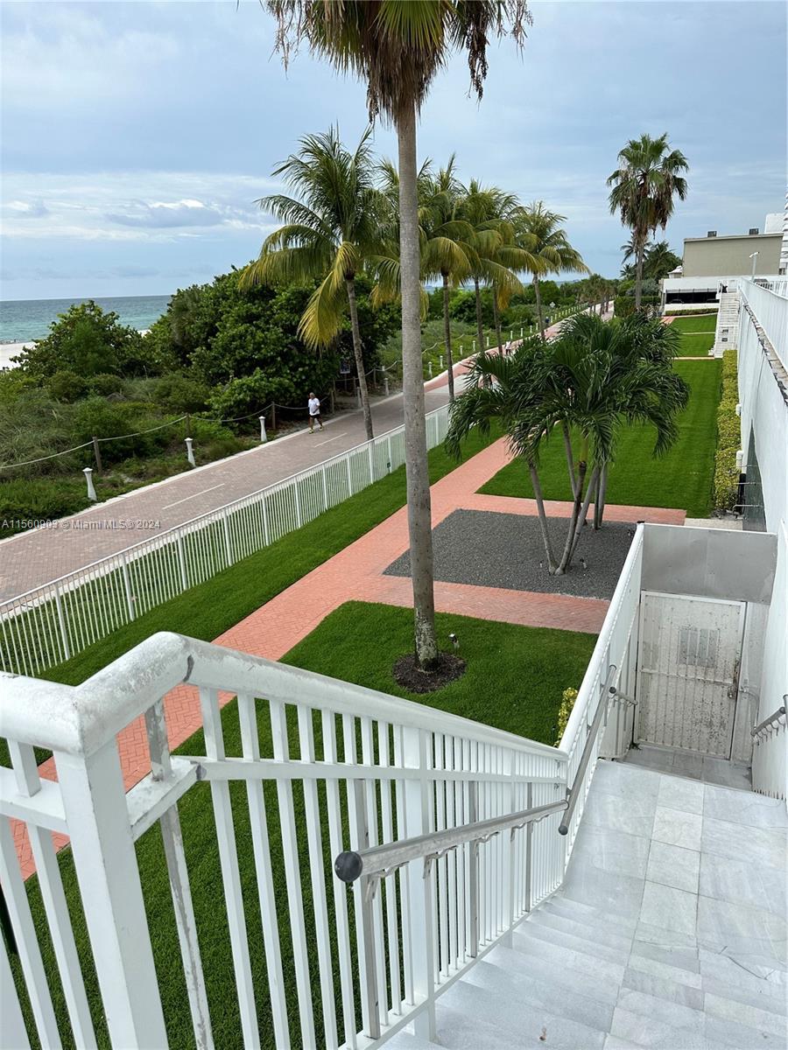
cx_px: 394
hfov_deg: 56.8
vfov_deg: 71.6
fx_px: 728
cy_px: 525
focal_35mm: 24
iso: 80
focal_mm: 6.86
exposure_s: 1/2882
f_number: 1.78
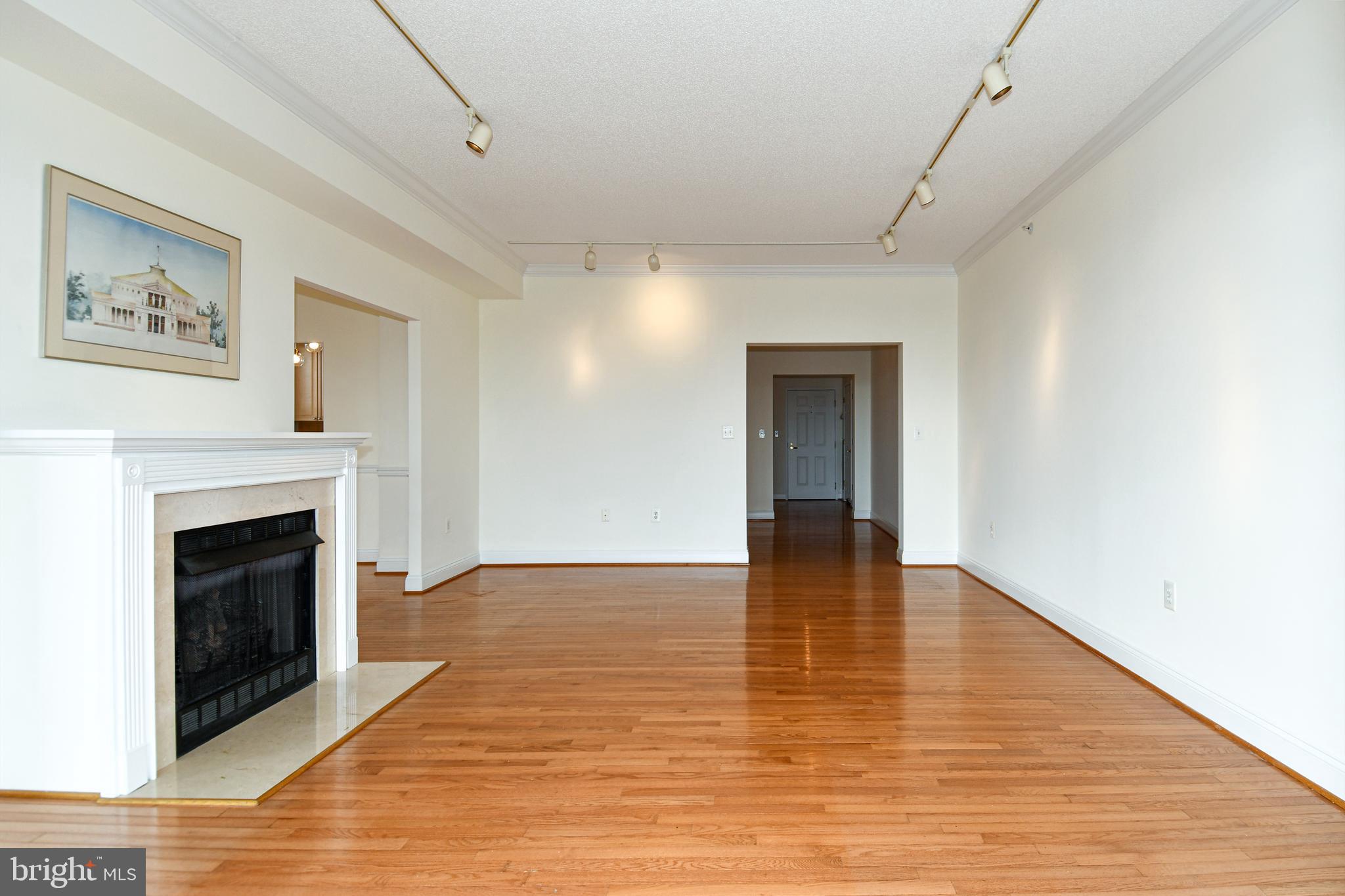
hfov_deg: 90.0
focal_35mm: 18
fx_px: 672
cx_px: 672
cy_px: 448
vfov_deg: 67.4
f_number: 5.6
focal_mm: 12
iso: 140
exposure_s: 1/125
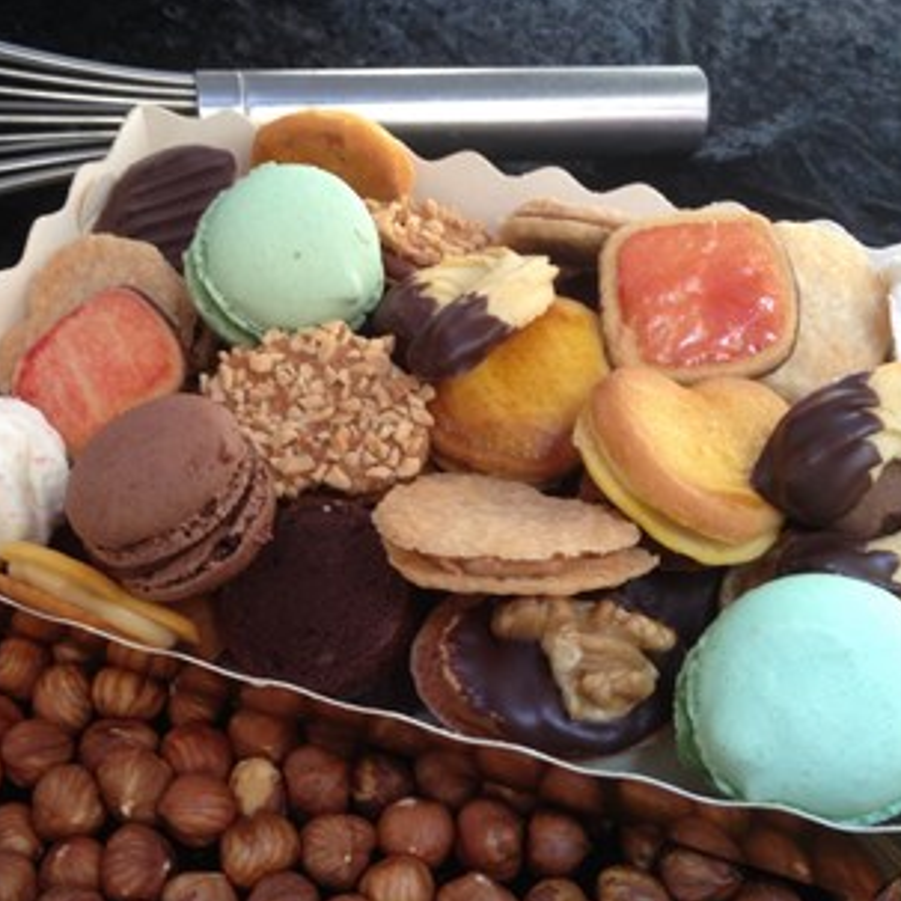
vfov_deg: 33.3
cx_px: 280
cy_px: 540
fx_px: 1502
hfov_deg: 33.0
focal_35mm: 51
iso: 64
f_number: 2.4
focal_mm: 4.28
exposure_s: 1/20
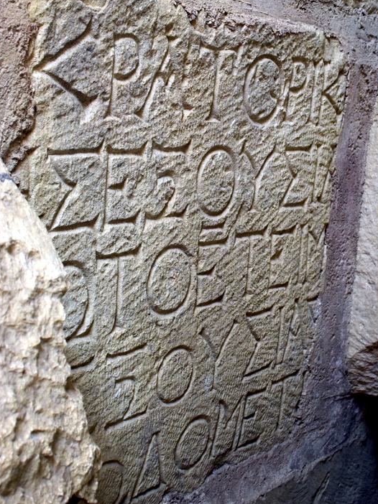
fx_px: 838
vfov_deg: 33.5
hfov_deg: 25.4
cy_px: 248
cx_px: 189
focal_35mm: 58
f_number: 8
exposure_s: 1/60
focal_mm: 35
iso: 1250
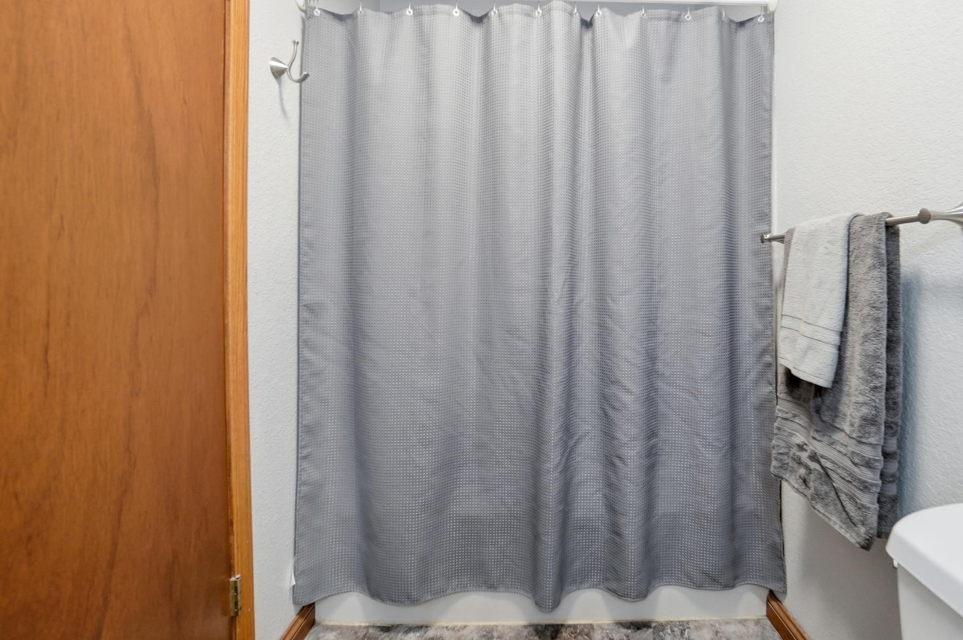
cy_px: 288
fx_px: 454
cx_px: 542
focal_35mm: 17
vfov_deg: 70.1
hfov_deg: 92.9
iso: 100
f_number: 4
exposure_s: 1/80
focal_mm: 10
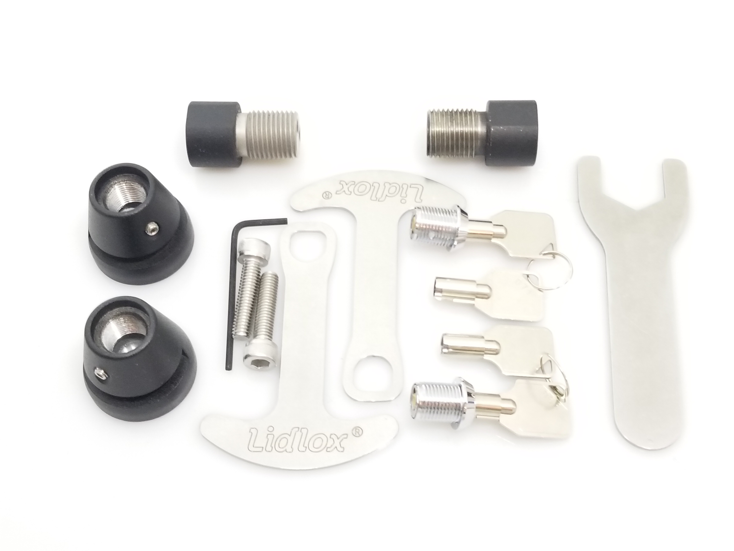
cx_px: 367
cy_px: 276
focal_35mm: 26
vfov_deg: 53.1
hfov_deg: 67.3
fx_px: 551
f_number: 1.7
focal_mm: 4.3
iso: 200
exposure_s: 1/17
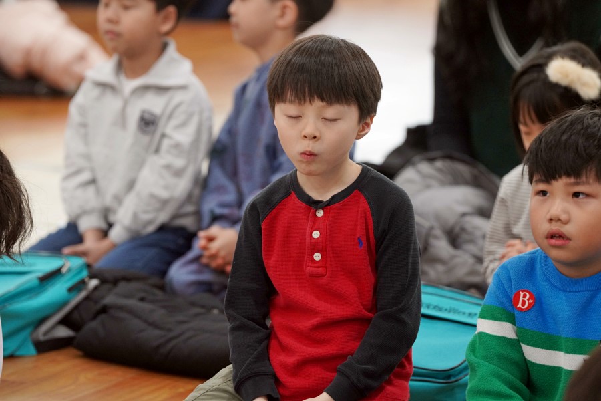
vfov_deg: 6.9
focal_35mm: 200
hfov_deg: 10.3
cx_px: 300
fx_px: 3339
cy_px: 200
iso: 3200
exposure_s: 1/250
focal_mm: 200
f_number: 4
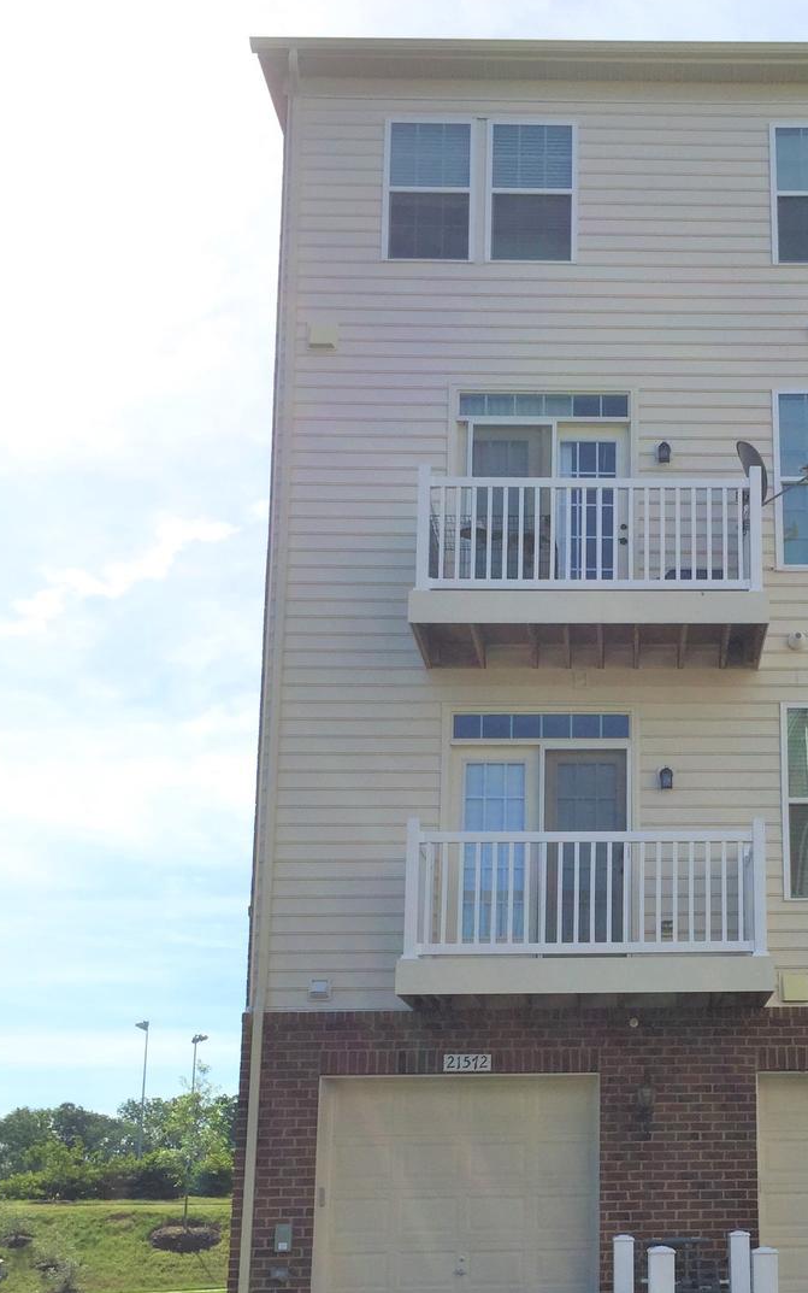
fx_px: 1550
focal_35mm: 44
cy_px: 871
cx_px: 683
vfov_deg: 44.5
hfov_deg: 28.4
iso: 32
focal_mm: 4.15
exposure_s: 1/2475
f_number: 2.2
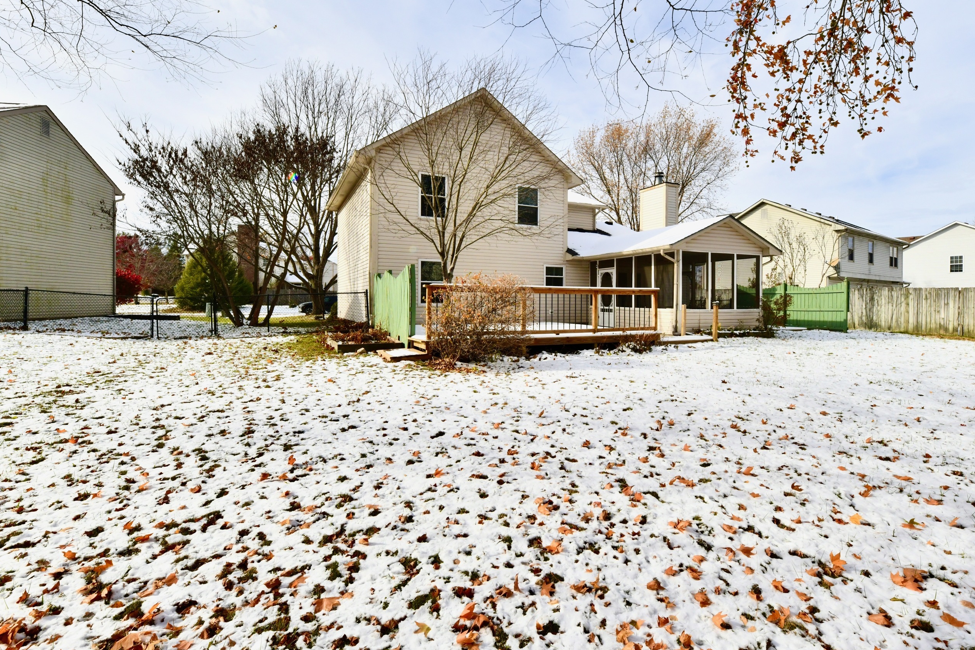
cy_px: 313
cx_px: 526
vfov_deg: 70.4
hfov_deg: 93.1
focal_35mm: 17
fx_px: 460
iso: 640
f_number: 16
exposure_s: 1/1000
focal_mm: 14
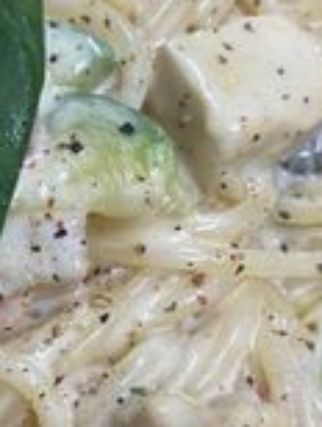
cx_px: -25
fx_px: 891
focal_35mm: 72
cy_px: 208
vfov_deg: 27.0
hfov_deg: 19.7
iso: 100
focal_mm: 4.25
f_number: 1.8
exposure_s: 1/50
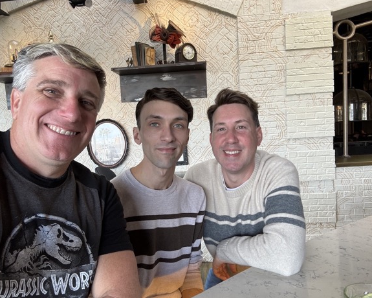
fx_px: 275
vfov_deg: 56.8
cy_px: 153
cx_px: 188
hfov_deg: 68.1
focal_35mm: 25
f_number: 1.9
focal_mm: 2.69
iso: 64
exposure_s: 1/60
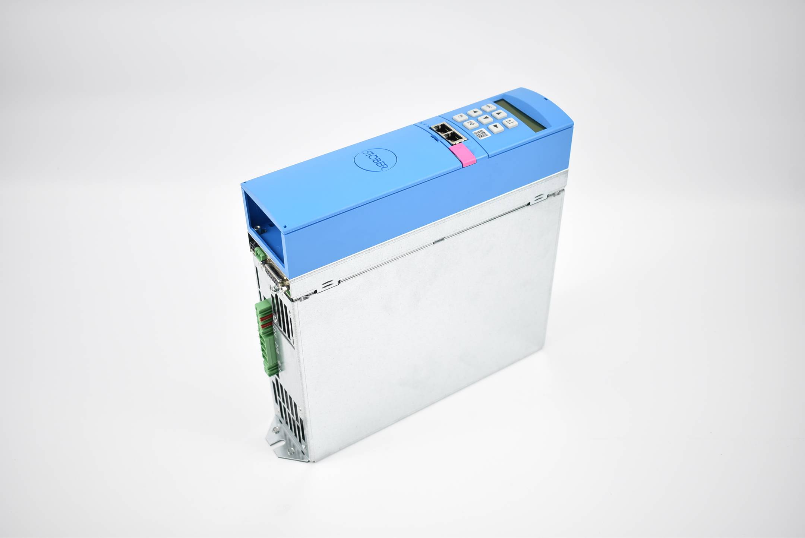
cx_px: 402
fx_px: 906
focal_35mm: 40
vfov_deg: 33.1
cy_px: 269
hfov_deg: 47.9
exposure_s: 1/40
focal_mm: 27
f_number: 4
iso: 160
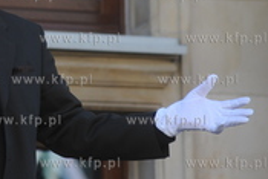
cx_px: -12
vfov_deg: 3.0
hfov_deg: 4.5
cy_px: 58
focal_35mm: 456
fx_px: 3397
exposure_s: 1/500
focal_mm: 200
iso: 400
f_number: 5.6
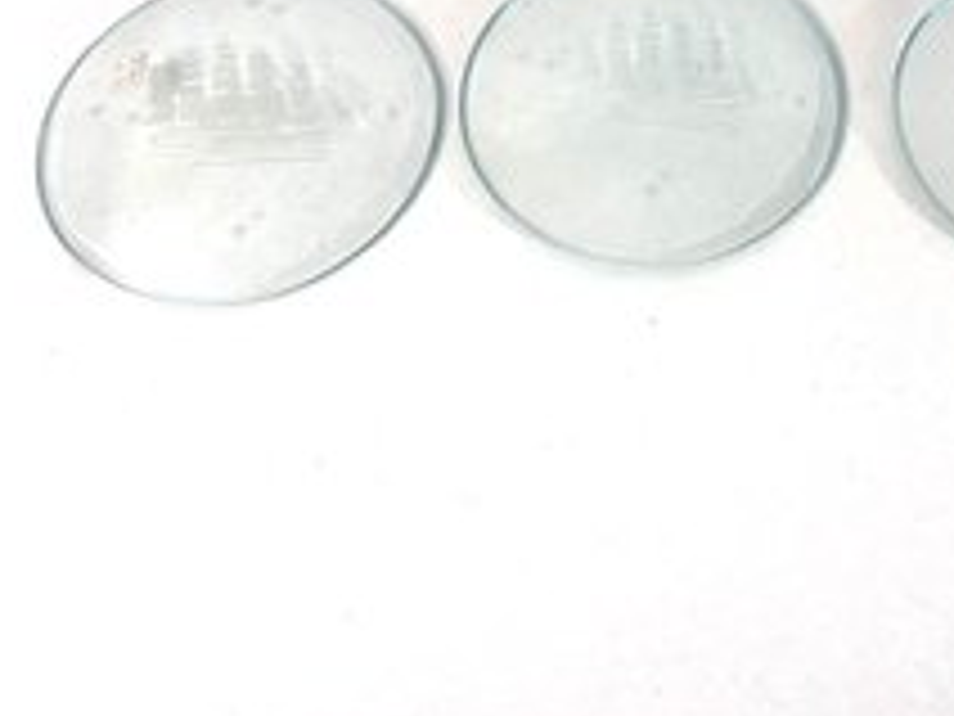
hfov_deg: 43.4
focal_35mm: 42
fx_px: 1157
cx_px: 713
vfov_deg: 33.5
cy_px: 164
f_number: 1.6
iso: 40
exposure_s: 1/230
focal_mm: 5.96
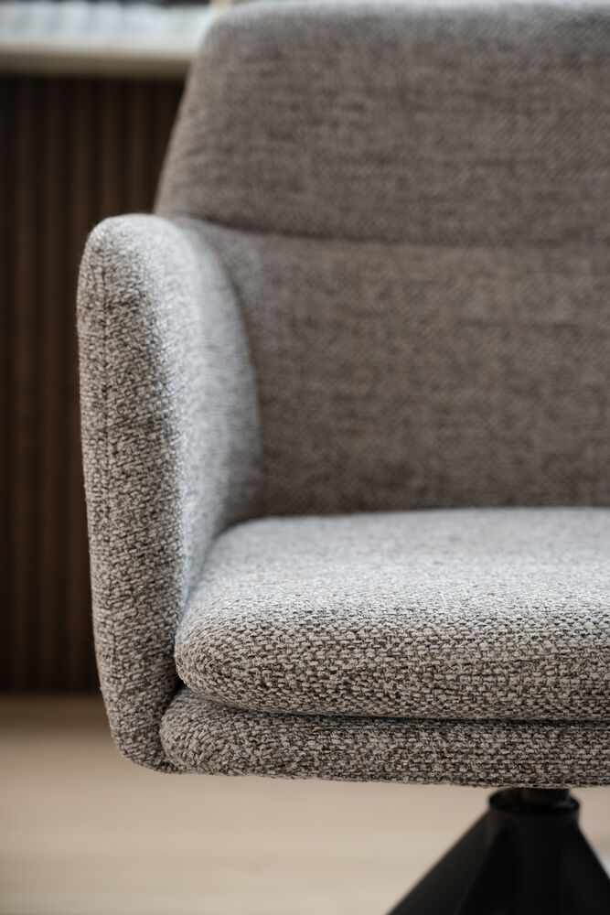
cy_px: 458
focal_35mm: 70
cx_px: 305
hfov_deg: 19.5
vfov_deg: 28.8
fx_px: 1778
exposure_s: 1/125
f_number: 4
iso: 800
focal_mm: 70
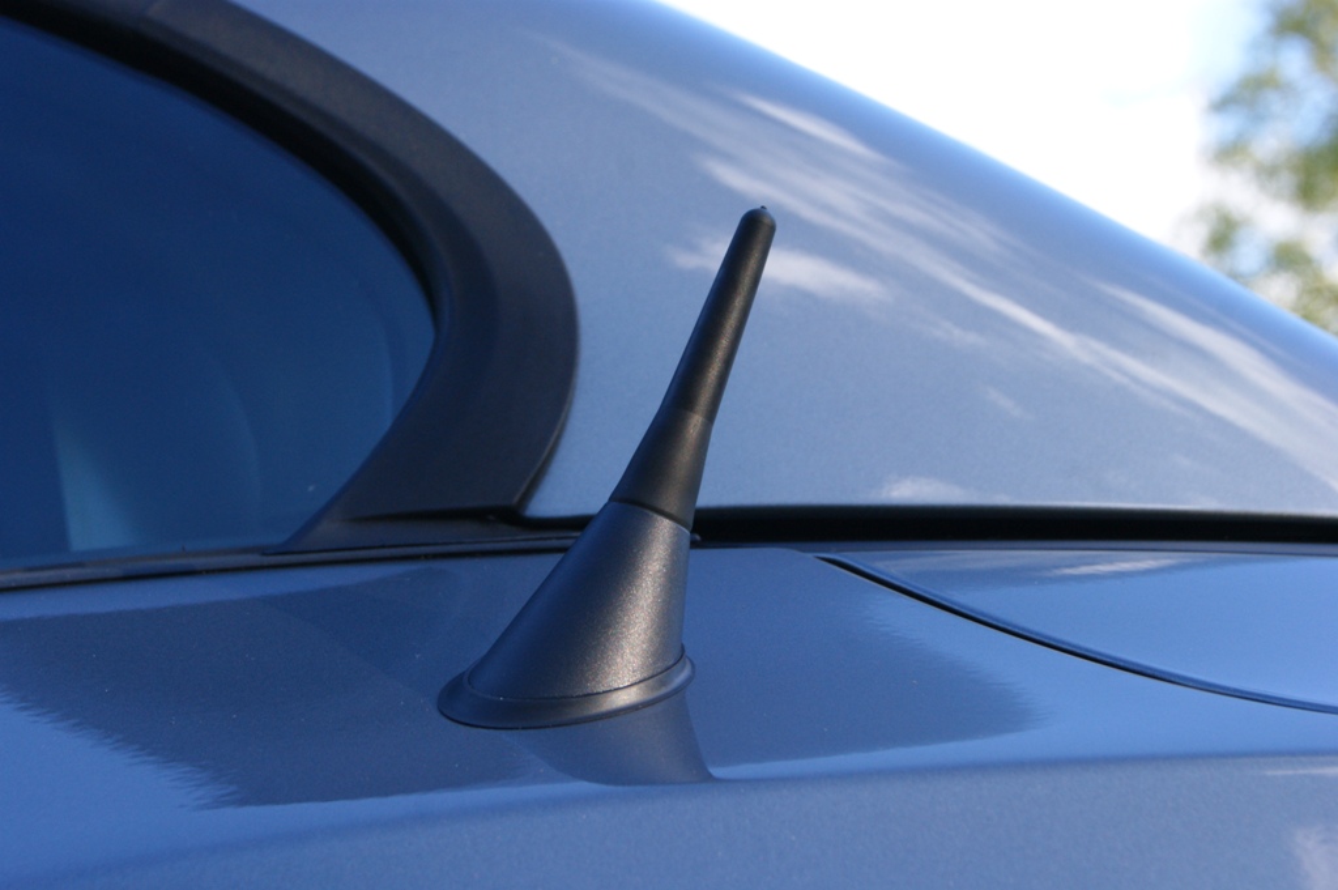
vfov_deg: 16.5
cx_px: 669
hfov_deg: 24.6
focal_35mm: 82
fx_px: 3064
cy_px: 445
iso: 400
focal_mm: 55
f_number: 9
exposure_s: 1/125
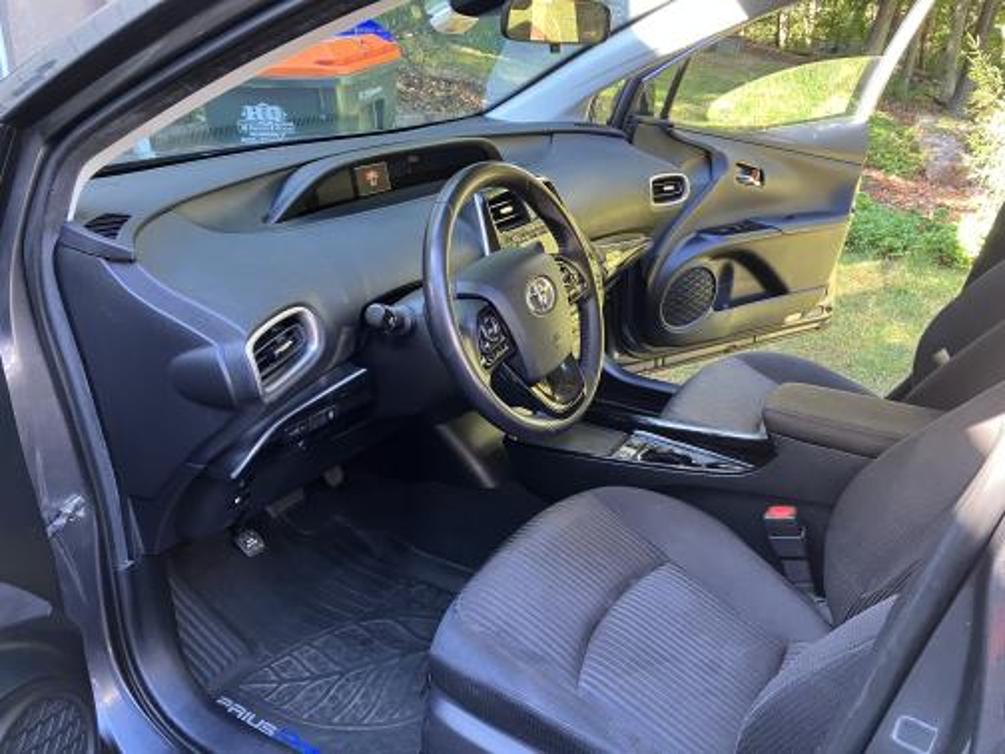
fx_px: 813
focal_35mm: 28
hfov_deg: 63.4
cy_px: 377
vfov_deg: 49.7
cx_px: 502
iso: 160
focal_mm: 3.99
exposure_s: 1/60
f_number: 1.8
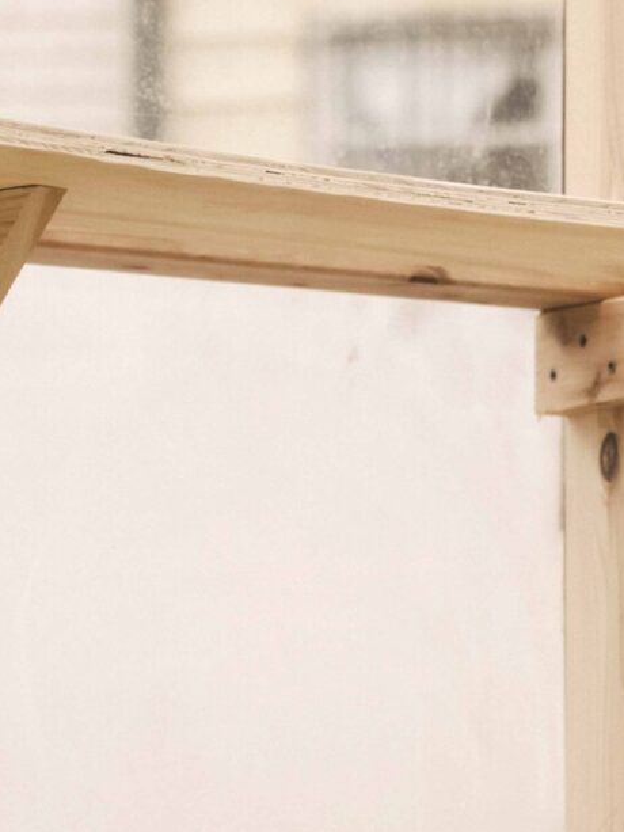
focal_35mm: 281
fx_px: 6752
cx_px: 636
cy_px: 1477
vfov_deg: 6.9
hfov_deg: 5.3
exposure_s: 1/1600
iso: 320
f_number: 3.5
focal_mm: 70
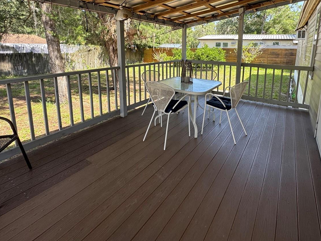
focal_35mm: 20
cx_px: 181
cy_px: 74
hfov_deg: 81.4
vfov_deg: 63.7
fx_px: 185
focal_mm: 2.22
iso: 40
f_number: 2.2
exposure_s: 1/274
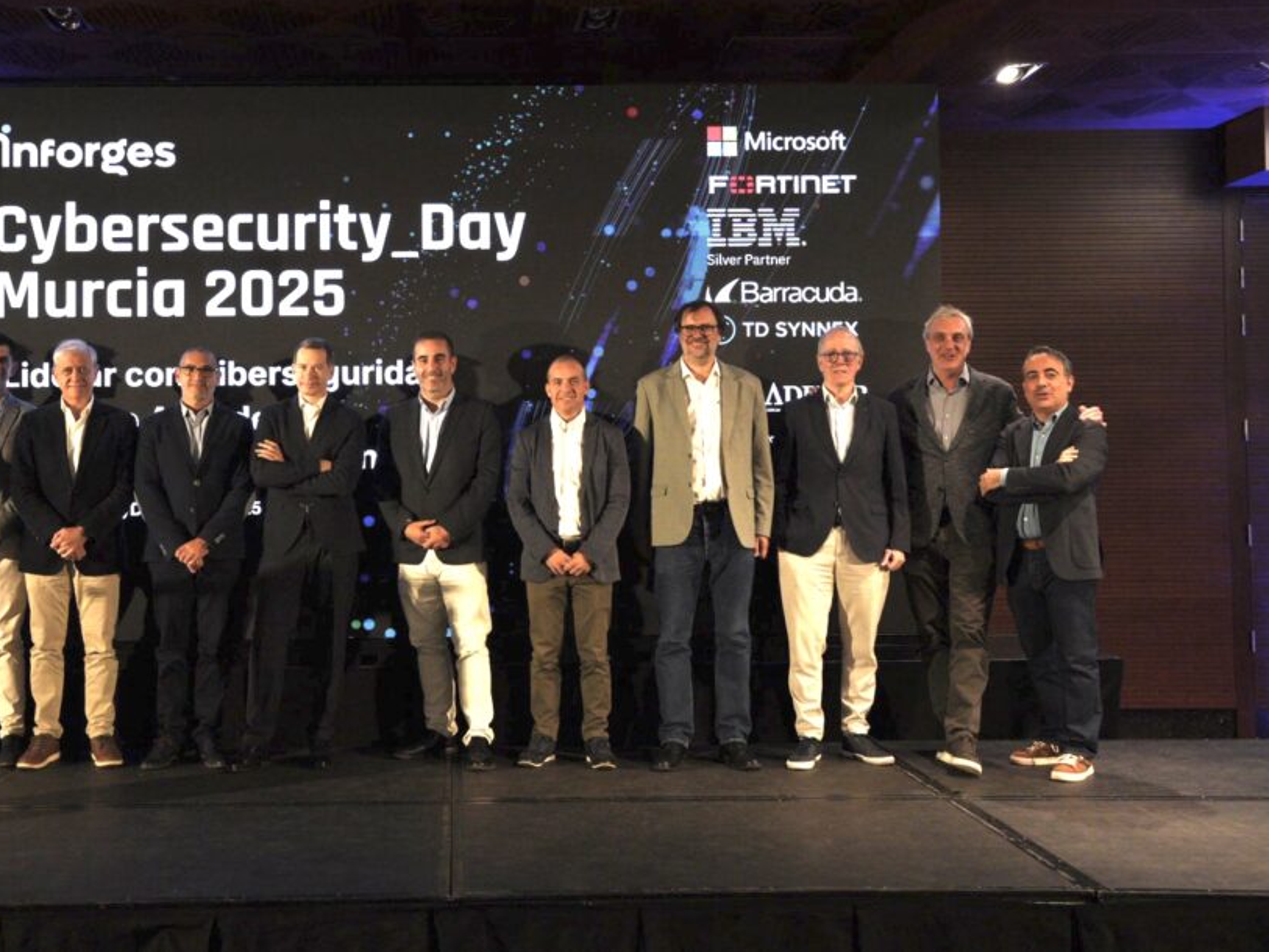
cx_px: 484
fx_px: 1480
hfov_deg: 46.1
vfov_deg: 35.6
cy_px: 421
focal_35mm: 40
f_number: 7.1
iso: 5000
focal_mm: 33.3
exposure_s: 1/160
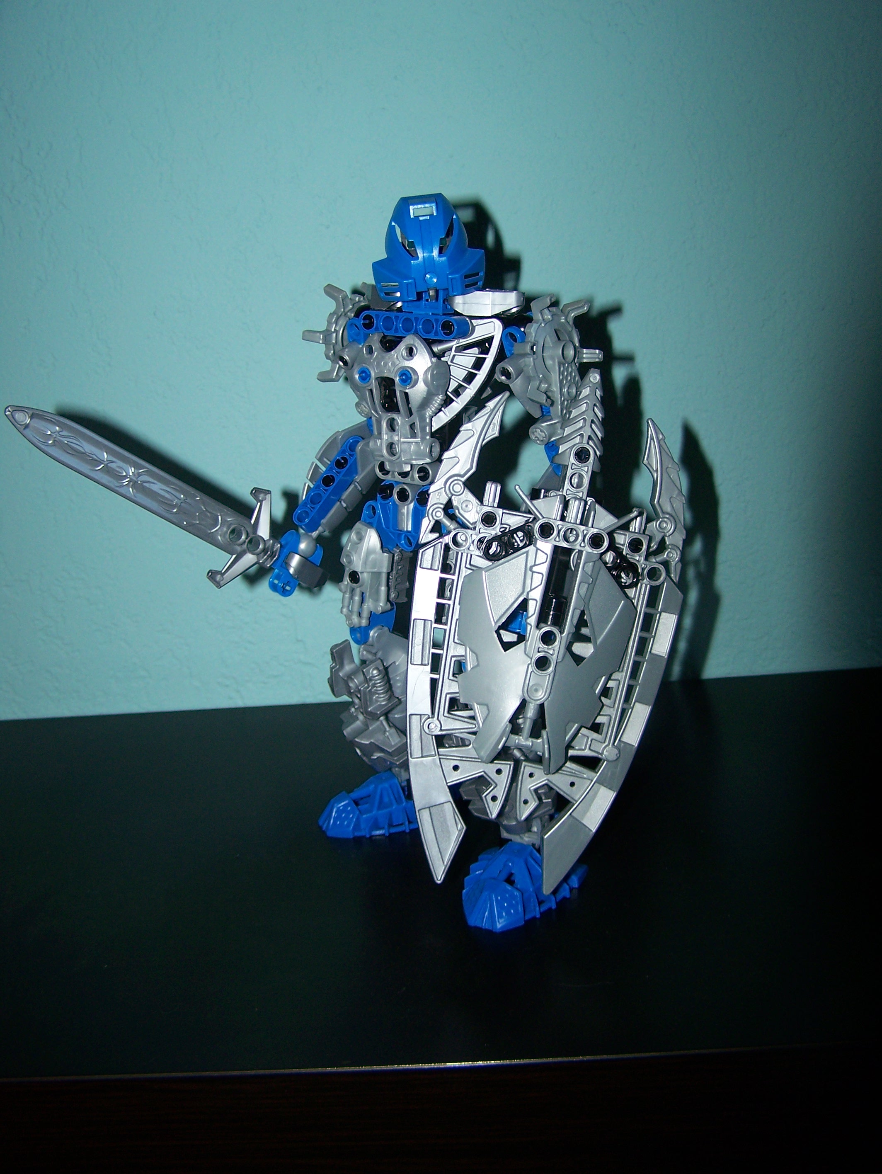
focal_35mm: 38
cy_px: 587
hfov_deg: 37.8
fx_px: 1289
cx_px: 441
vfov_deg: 48.9
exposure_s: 1/60
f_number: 2.8
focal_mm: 6.3
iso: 80
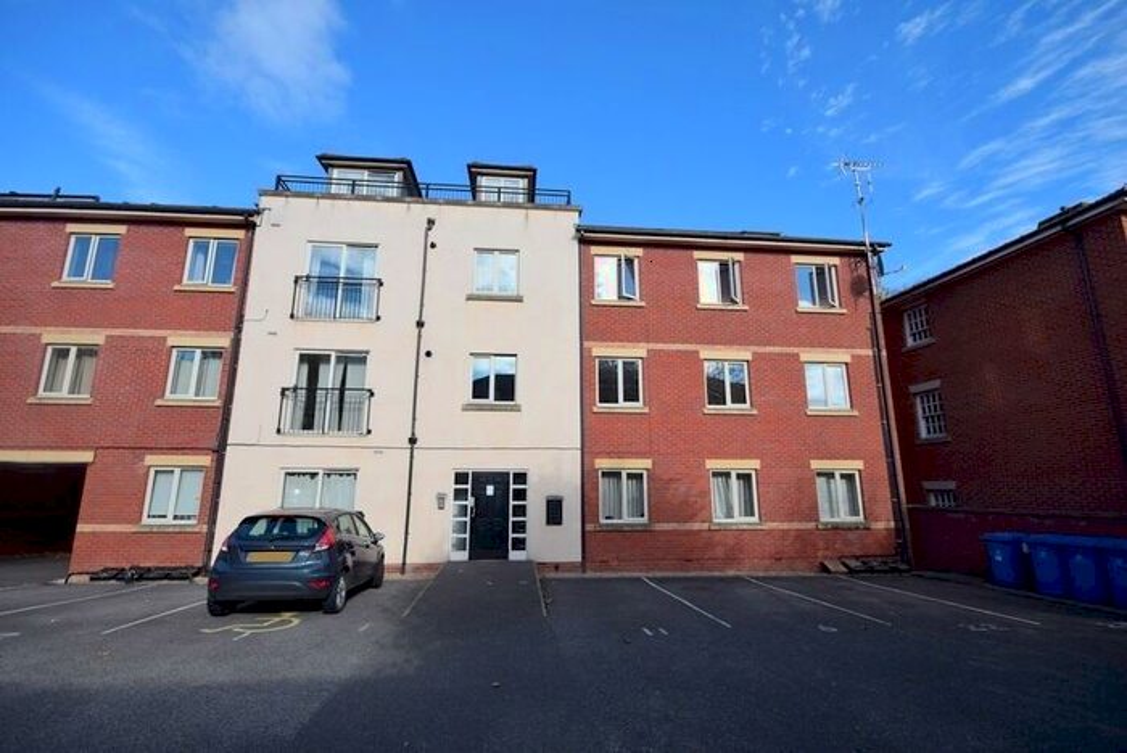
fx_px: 470
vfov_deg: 77.4
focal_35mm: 15
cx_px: 564
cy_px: 376
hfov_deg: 100.3
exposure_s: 1/320
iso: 200
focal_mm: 10
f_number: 9
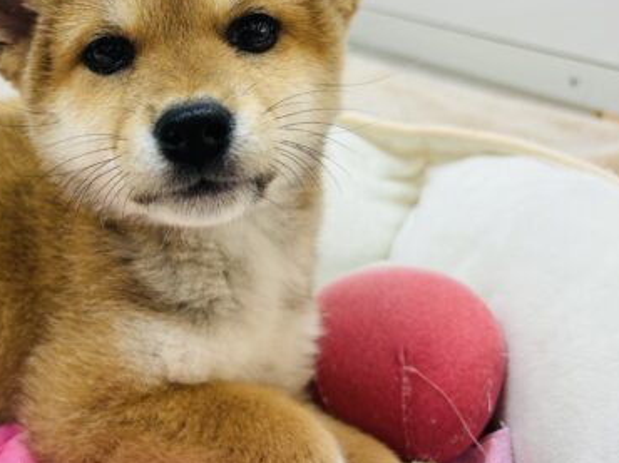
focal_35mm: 45
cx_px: 136
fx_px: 804
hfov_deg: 40.6
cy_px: 177
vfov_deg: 32.0
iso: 64
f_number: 1.6
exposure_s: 1/100
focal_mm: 5.96
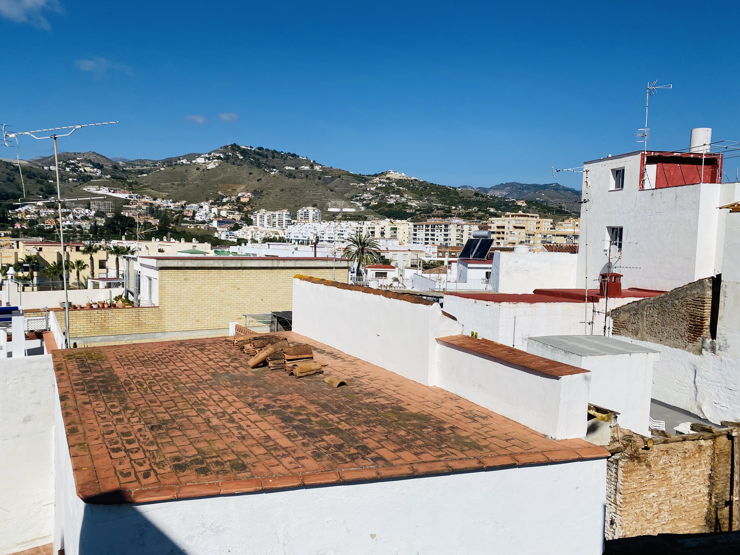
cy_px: 278
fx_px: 556
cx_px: 370
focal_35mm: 26
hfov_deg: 67.3
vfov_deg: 53.1
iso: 32
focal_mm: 4.25
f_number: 1.8
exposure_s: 1/8197
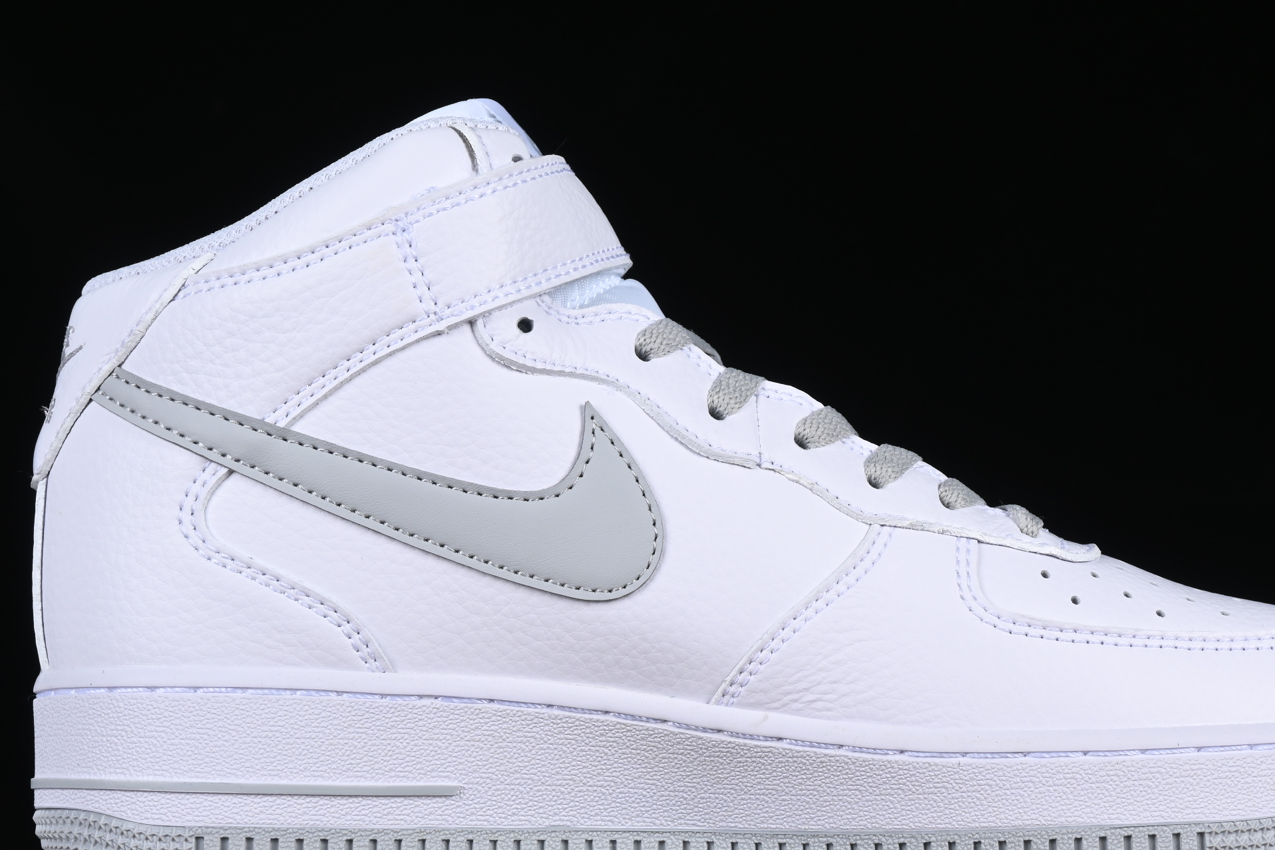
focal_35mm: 109
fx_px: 3860
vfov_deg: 12.6
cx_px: 713
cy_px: 520
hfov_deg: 18.8
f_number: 9
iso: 160
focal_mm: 50
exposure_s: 1/80
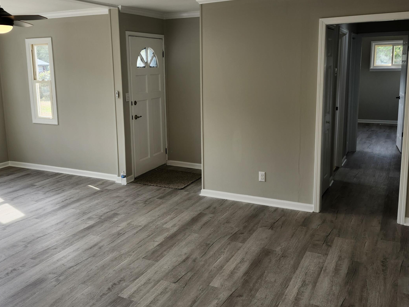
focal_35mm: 33
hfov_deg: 55.2
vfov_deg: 42.8
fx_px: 390
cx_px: 175
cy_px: 129
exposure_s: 1/180
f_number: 1.8
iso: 40
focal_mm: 5.54
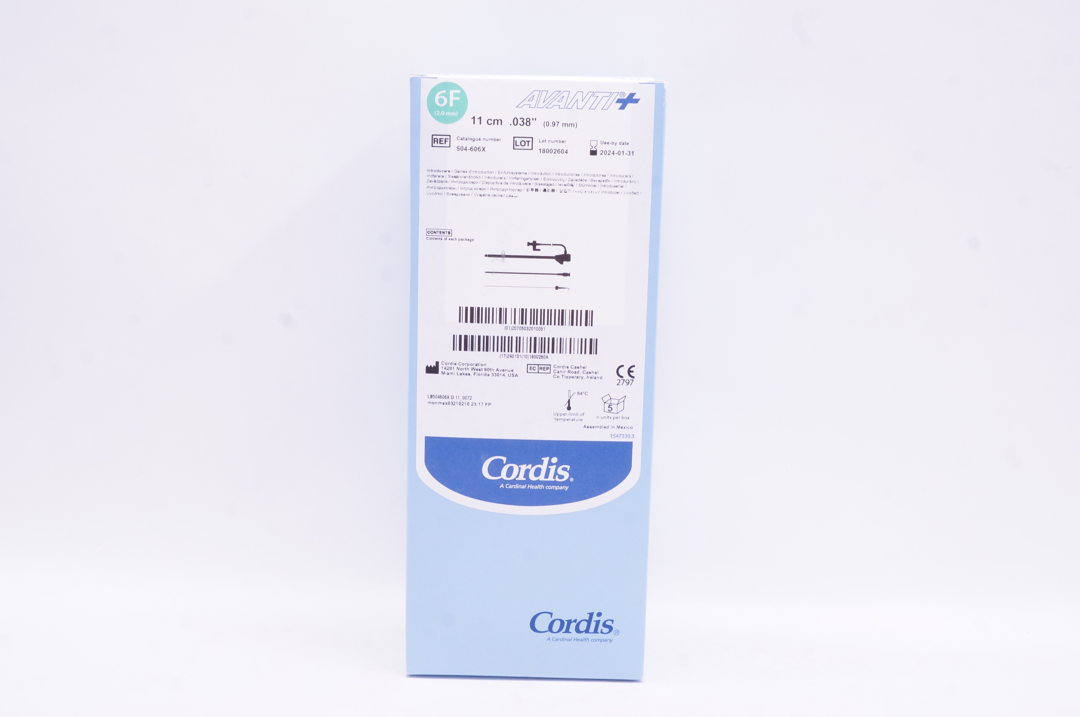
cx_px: 540
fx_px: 1214
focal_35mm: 40
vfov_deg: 32.9
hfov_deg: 48.0
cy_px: 358
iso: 800
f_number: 13
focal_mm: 27
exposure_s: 1/20
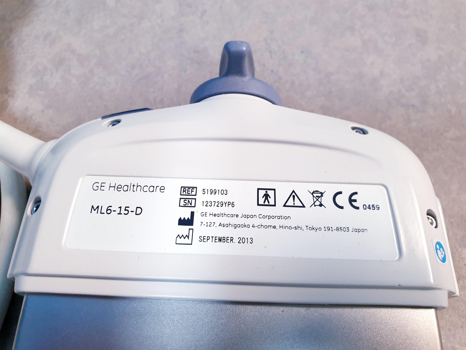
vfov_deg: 53.1
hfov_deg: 67.3
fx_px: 350
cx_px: 233
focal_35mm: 26
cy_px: 175
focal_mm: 4.3
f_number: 2.4
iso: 400
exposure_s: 1/50
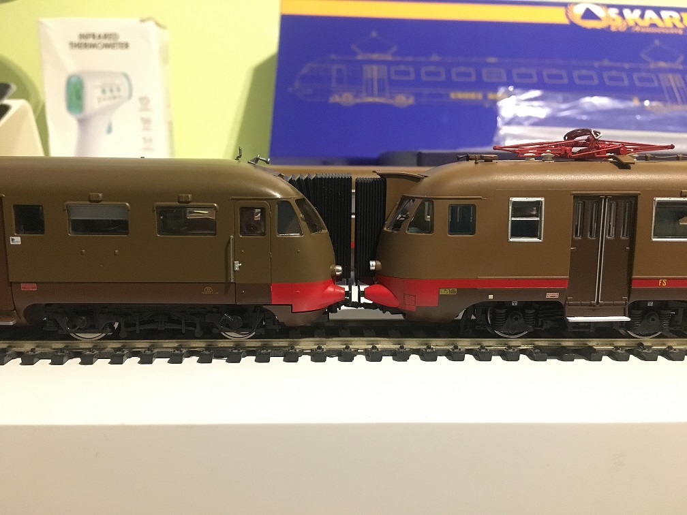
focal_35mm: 29
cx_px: 344
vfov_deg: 48.2
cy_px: 258
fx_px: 576
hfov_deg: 61.7
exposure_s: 1/17
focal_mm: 4.15
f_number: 2.2
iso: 320
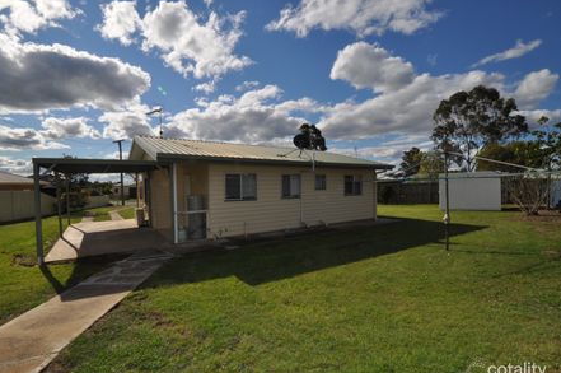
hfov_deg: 96.7
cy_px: 197
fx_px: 249
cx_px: 268
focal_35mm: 16
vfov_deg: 73.6
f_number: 20
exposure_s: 1/200
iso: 200
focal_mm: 10
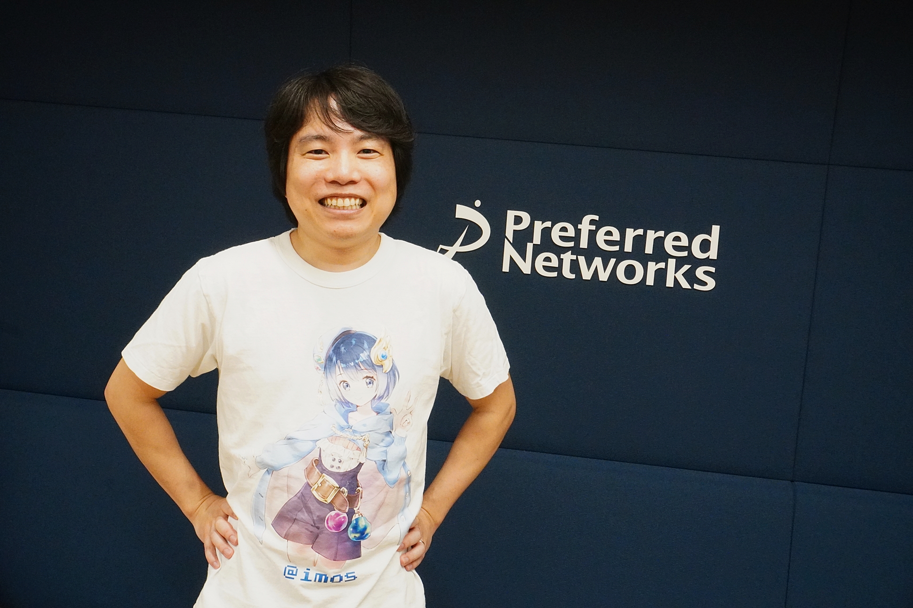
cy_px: 304
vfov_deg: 27.3
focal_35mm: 50
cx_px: 456
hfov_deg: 40.0
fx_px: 1255
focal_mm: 33
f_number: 14
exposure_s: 1/25
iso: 6400
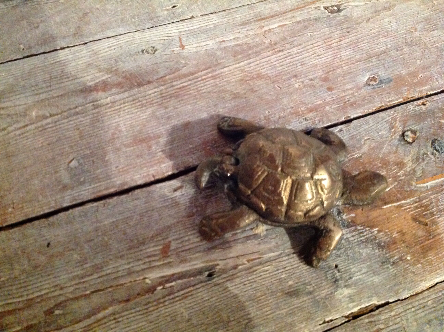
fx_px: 448
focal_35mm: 35
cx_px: 222
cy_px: 166
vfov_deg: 40.6
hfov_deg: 52.7
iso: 800
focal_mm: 4.28
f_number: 2.4
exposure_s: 1/17
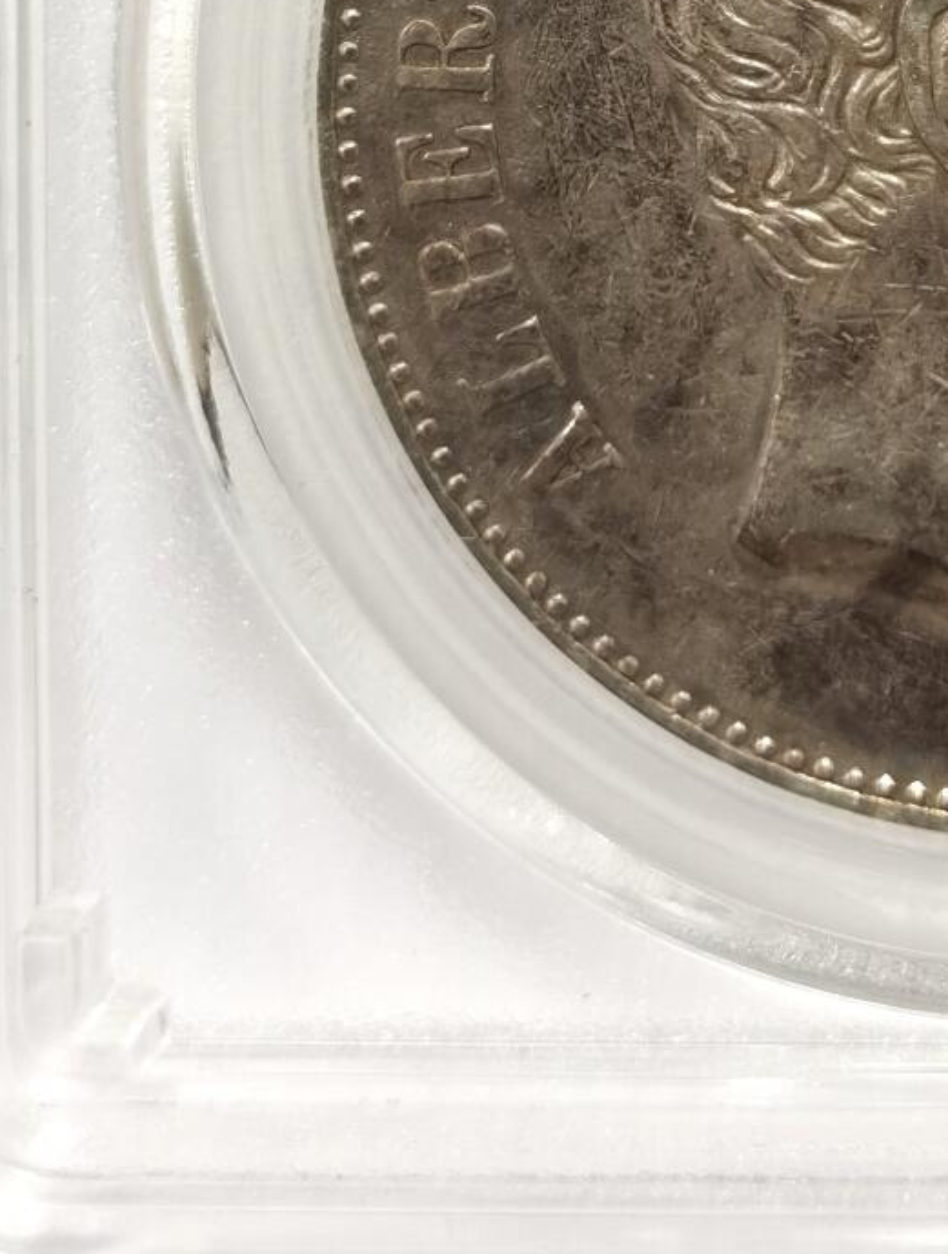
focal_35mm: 141
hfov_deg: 10.4
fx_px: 5122
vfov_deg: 13.5
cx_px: 1057
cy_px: -340
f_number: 16
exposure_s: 1/100
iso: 160
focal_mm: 5.56
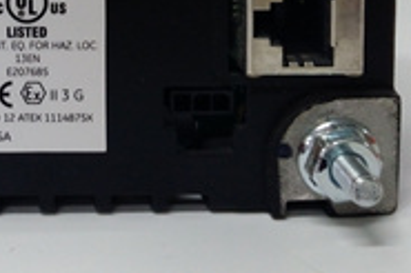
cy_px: -94
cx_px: 24
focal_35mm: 76
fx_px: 867
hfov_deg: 25.6
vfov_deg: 16.8
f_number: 2
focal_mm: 3.79
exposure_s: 1/33
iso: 188
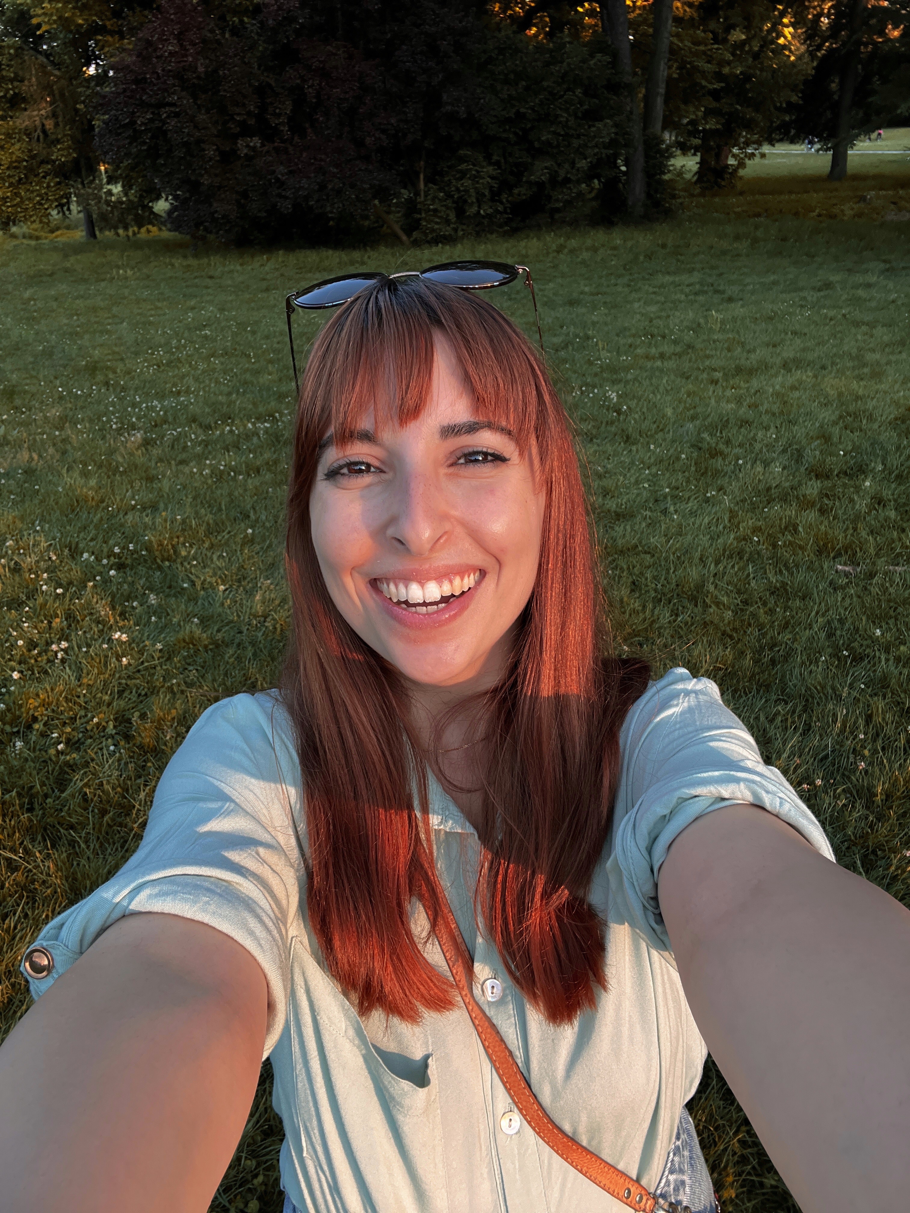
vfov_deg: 73.9
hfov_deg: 58.9
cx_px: 455
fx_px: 806
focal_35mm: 23
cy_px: 606
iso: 25
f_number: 2.2
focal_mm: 2.71
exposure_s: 1/120
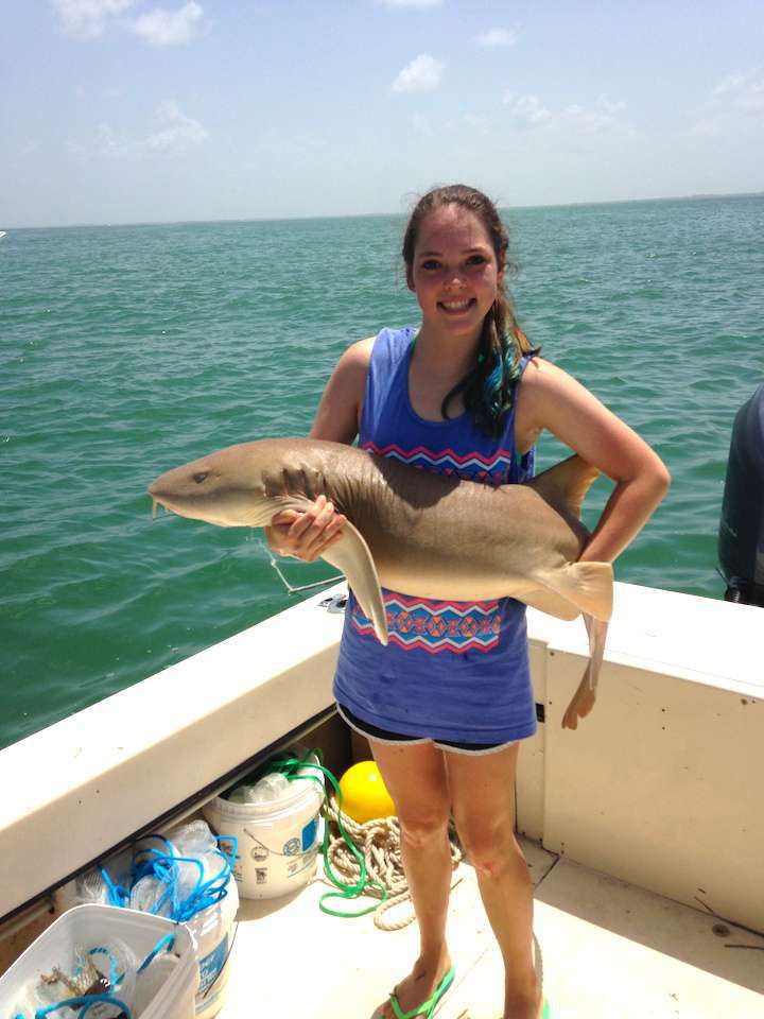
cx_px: 382
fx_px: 971
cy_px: 510
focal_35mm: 33
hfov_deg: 42.9
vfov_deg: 55.4
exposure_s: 1/2710
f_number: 2.4
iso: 50
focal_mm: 4.12
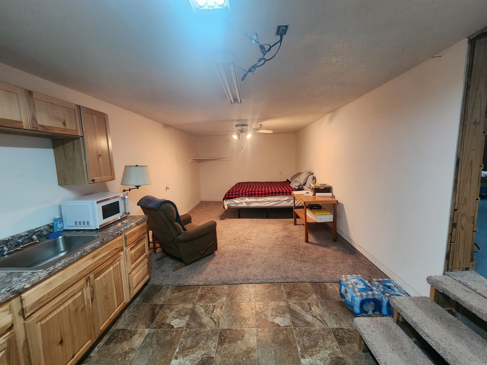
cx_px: 244
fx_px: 183
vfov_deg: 89.9
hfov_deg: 106.2
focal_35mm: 13
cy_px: 182
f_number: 2.2
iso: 400
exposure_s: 1/30
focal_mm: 2.2
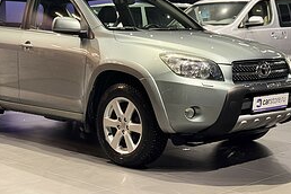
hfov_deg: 29.2
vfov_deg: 19.7
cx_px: 126
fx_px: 558
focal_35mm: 69
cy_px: 64
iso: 160
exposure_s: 1/50
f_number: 1.78
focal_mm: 6.76
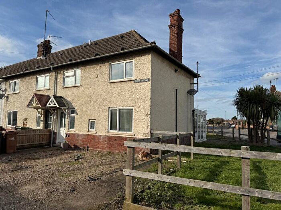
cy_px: 105
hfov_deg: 71.6
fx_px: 195
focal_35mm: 24
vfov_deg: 56.8
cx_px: 140
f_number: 1.78
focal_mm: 6.76
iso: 80
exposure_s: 1/7092
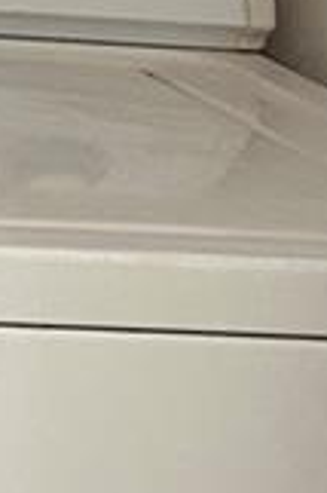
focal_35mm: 186
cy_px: 52
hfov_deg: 7.0
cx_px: -403
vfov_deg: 11.0
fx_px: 2540
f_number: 1.78
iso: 320
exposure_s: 1/60
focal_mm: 6.86
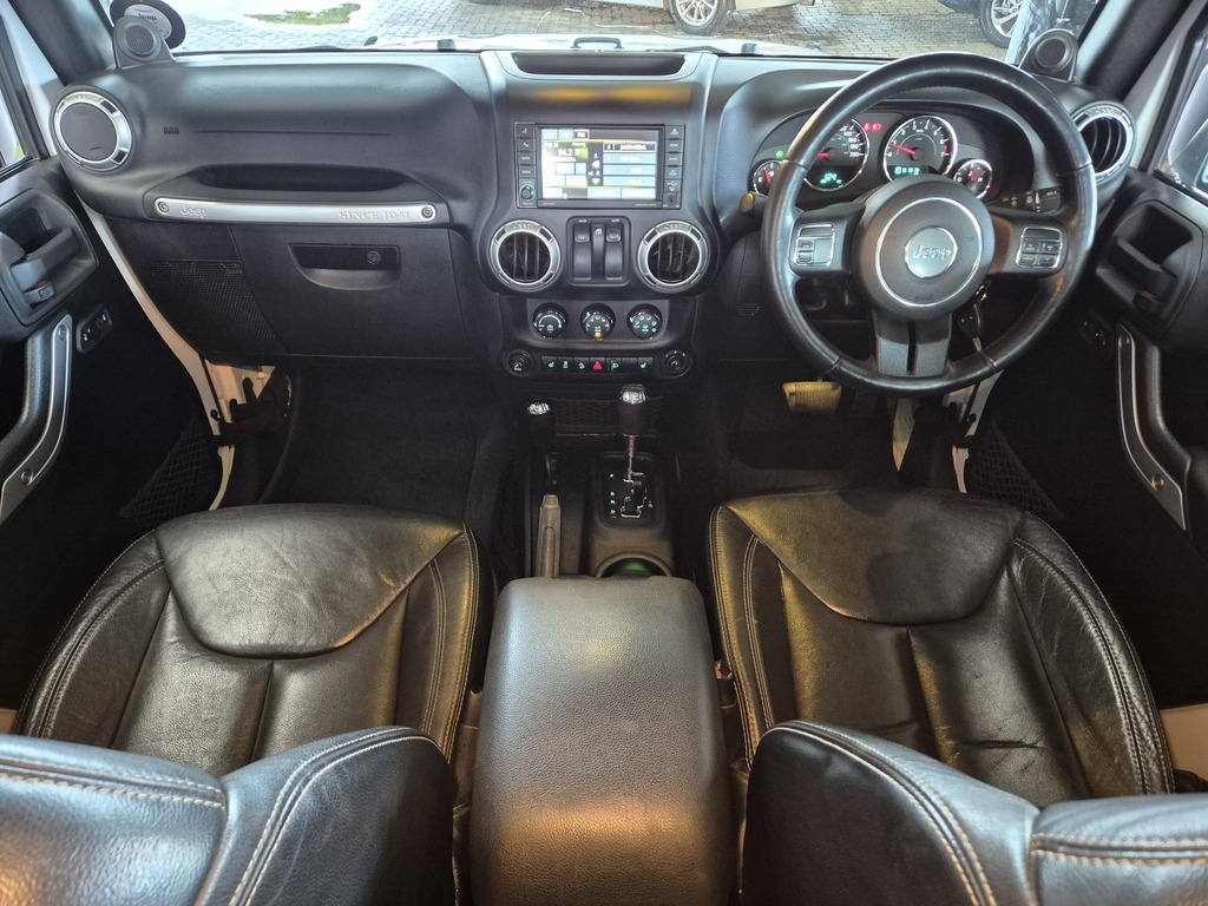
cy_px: 453
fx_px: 803
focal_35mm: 23
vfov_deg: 58.9
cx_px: 604
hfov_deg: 73.9
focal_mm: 5.4
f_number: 1.8
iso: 1600
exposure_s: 1/33
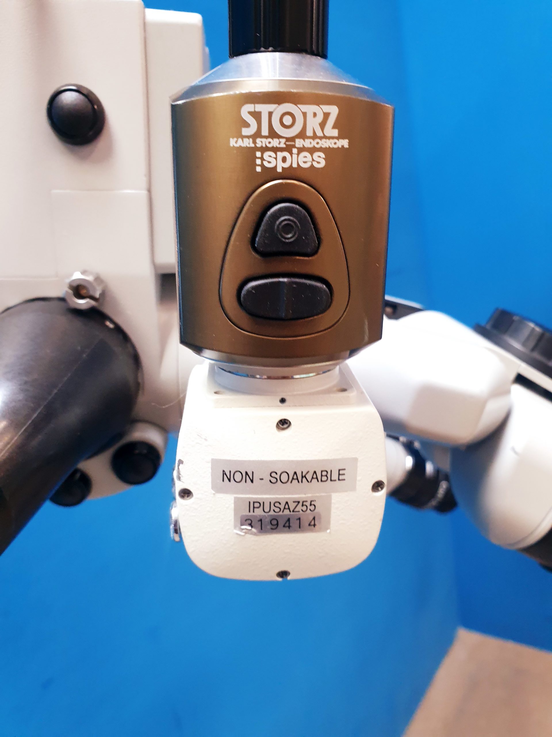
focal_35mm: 26
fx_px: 553
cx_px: 276
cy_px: 368
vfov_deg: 67.3
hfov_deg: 53.1
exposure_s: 1/33
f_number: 2.4
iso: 250
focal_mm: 4.3
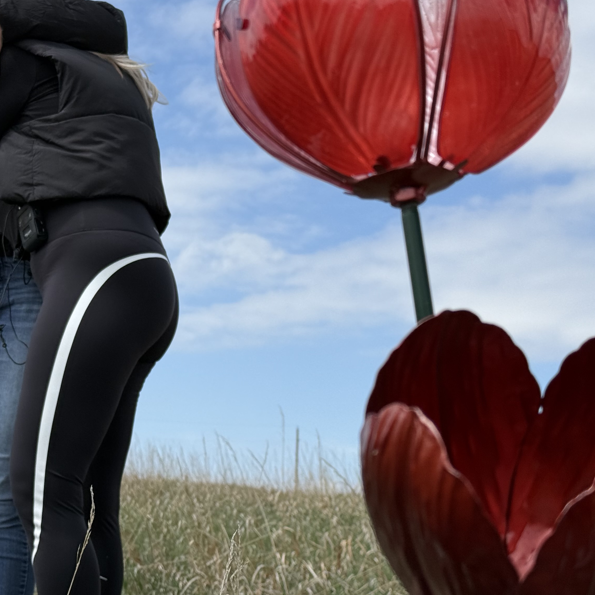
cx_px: 115
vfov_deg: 23.0
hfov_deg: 22.7
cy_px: 233
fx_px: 1458
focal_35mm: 75
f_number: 1.78
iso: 64
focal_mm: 6.76
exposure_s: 1/6536
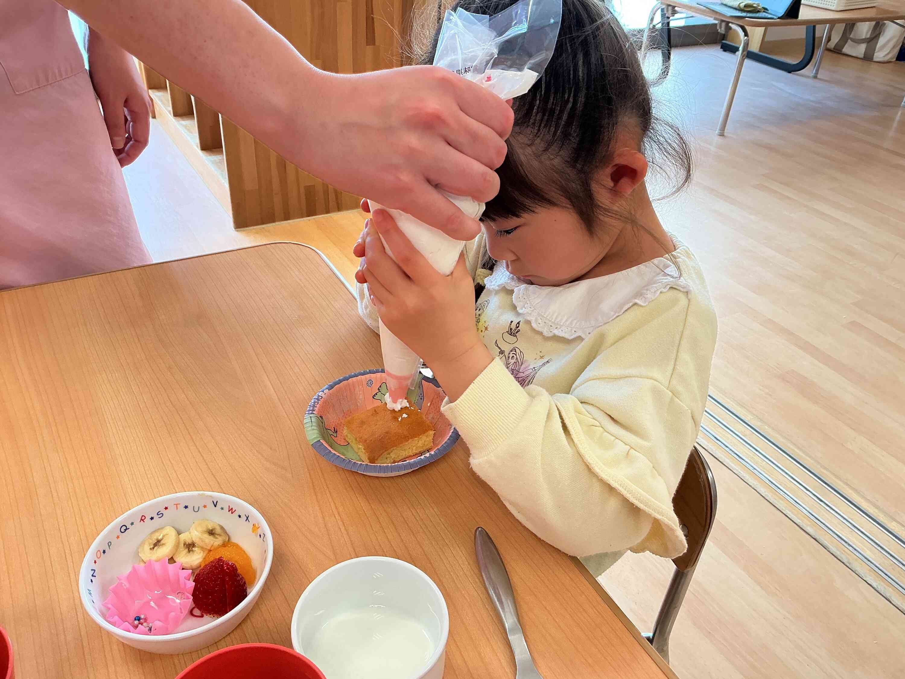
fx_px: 758
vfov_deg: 48.2
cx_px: 452
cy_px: 340
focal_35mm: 29
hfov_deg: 61.7
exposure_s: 1/120
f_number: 1.8
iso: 25
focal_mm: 3
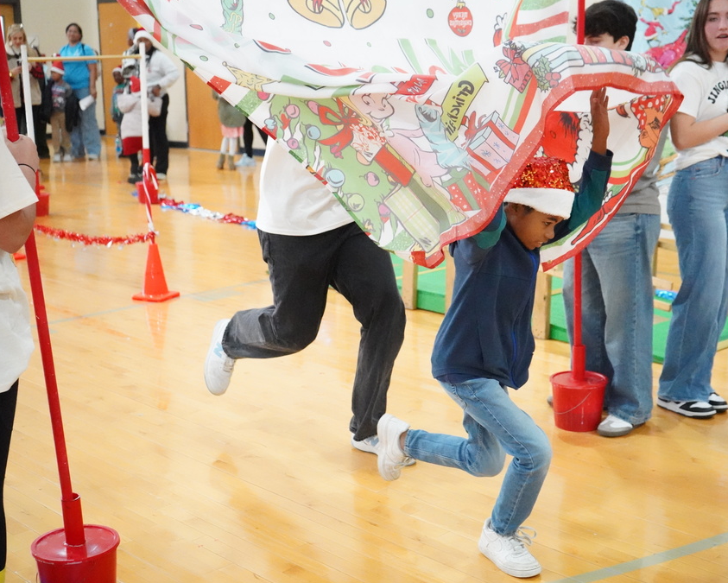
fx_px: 1056
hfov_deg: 37.9
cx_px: 420
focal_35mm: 49
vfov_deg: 30.9
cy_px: 292
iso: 32000
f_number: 4.5
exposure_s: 1/800
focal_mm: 43
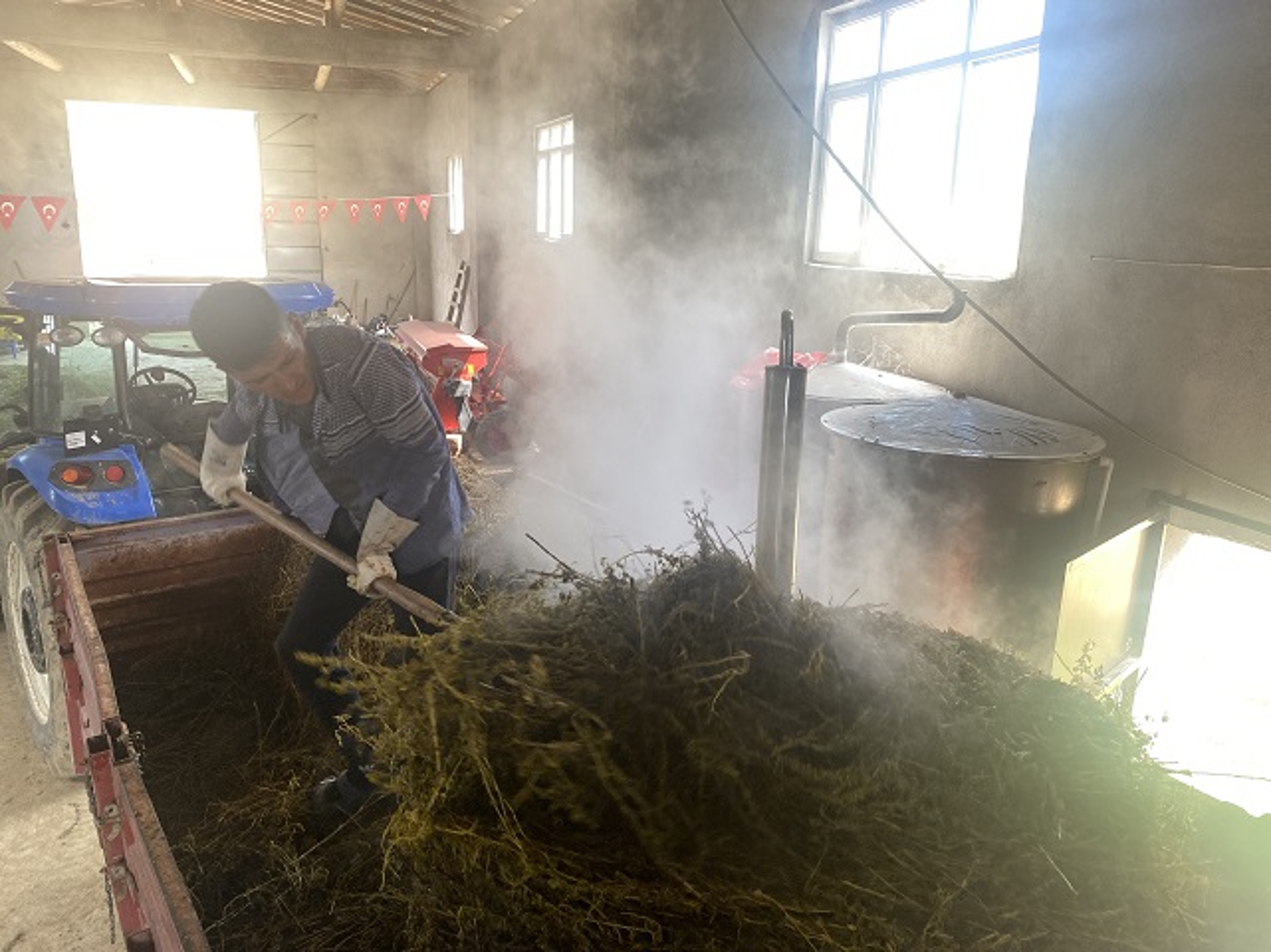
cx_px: 636
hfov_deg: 67.3
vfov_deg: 53.0
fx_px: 954
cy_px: 476
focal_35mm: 26
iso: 64
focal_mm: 4.25
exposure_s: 1/122
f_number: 1.8
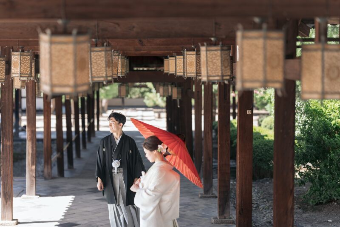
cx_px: 170
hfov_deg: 23.9
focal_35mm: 85
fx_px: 803
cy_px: 114
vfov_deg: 16.1
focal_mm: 85
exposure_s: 1/640
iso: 200
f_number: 2
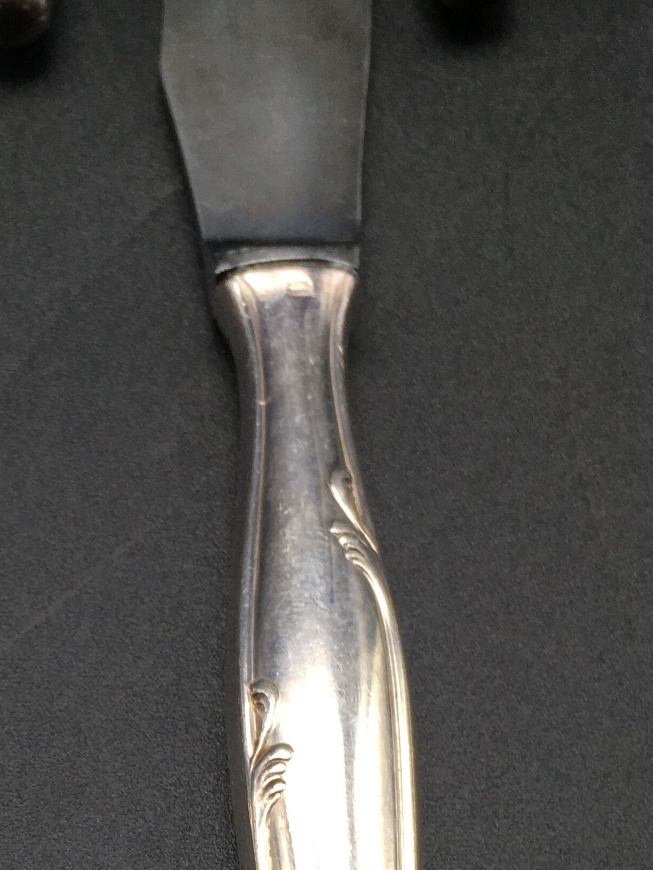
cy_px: 838
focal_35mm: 72
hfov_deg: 19.9
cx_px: 28
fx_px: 1811
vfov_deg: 25.9
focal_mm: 4.15
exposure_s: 1/100
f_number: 2.2
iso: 25
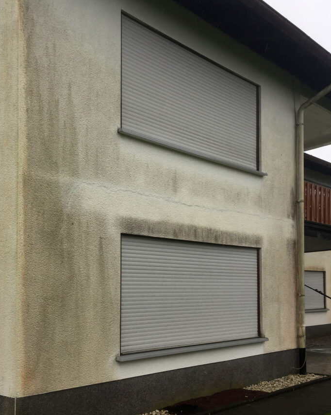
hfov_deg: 43.3
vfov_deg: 52.9
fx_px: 416
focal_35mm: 34
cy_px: 209
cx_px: 167
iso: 32
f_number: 2.2
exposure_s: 1/324
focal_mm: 4.15
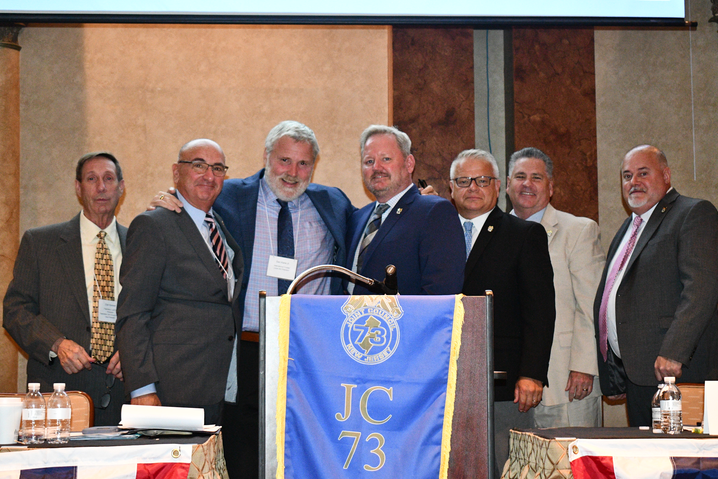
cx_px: 390
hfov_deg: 29.6
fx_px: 1356
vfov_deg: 20.0
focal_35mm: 68
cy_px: 236
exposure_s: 1/60
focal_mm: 38
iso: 4500
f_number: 4.8
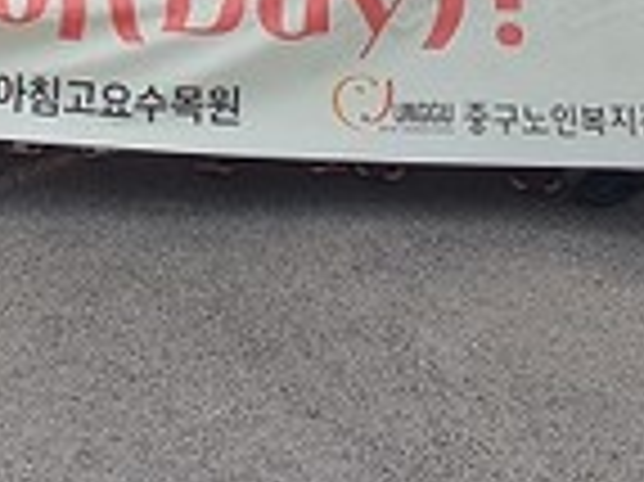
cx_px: -45
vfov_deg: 12.1
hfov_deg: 17.5
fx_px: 2026
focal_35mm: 109
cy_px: -468
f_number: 2.4
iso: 50
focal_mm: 4.32
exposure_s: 1/1560
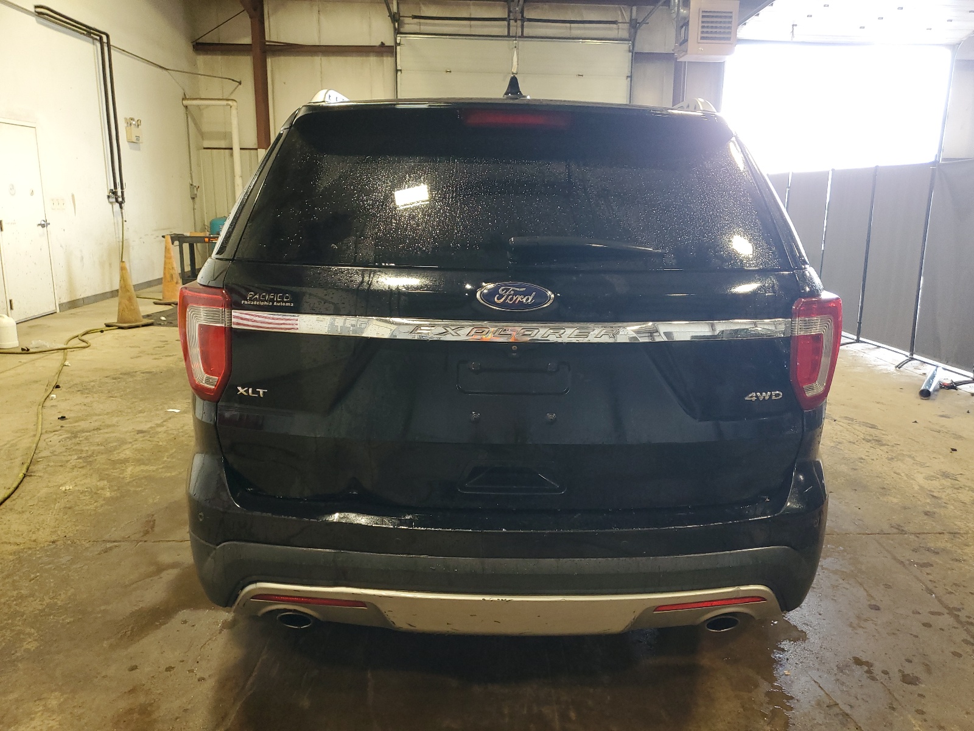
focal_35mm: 26
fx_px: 732
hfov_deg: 67.3
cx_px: 487
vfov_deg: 53.1
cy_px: 366
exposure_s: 1/60.2
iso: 135
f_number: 1.5
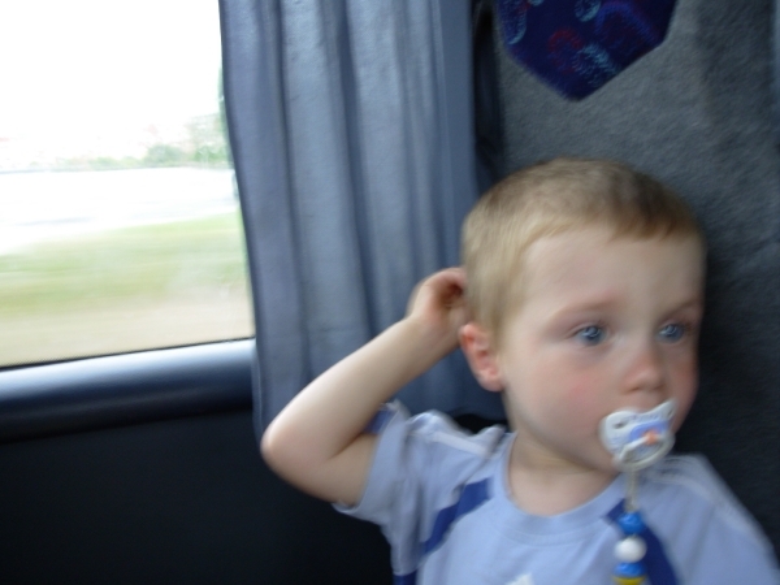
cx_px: 390
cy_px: 292
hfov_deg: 49.0
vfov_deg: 37.7
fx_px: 856
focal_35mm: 38
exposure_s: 1/9.2
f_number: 2.9
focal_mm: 6.3
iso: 50
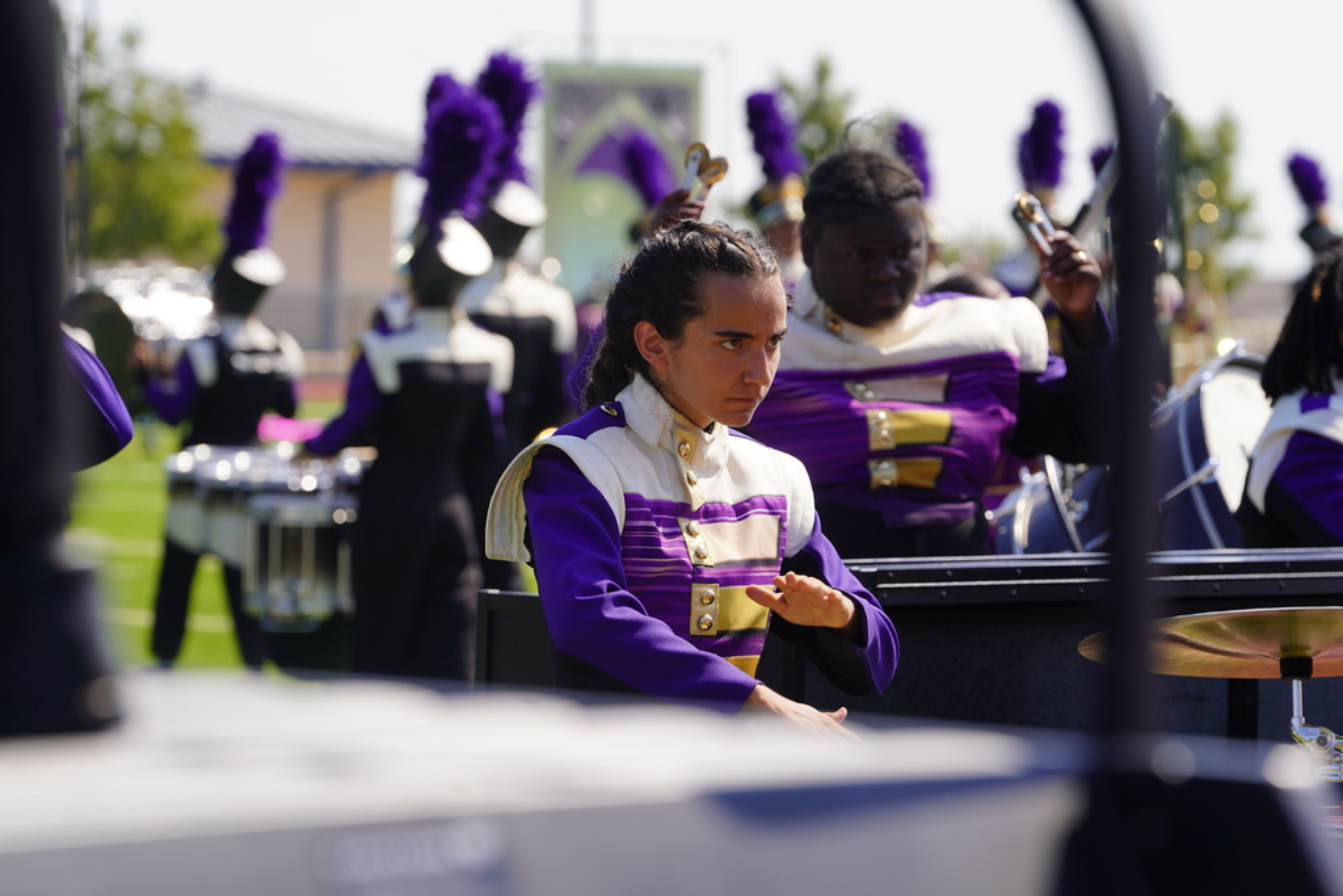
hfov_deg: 10.4
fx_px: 7387
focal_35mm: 198
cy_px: 448
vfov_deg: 6.9
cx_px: 672
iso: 100
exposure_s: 1/320
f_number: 6.3
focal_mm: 198
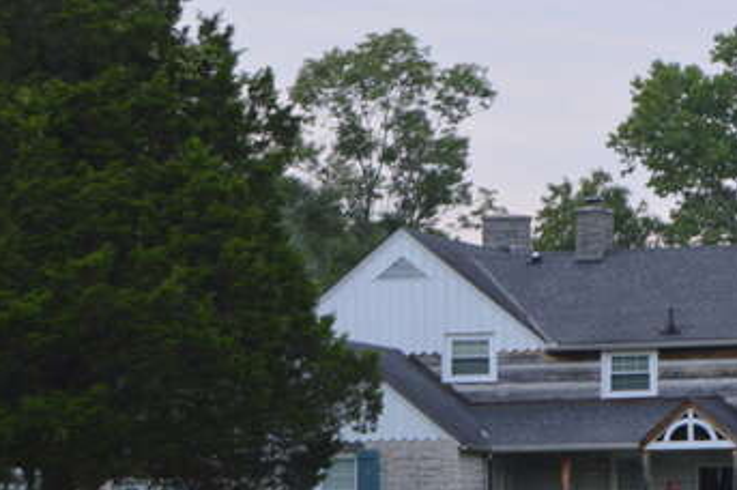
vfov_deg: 7.1
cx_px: 647
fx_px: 3930
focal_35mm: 192
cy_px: 325
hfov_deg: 10.7
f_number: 5.6
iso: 400
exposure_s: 1/60
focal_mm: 55
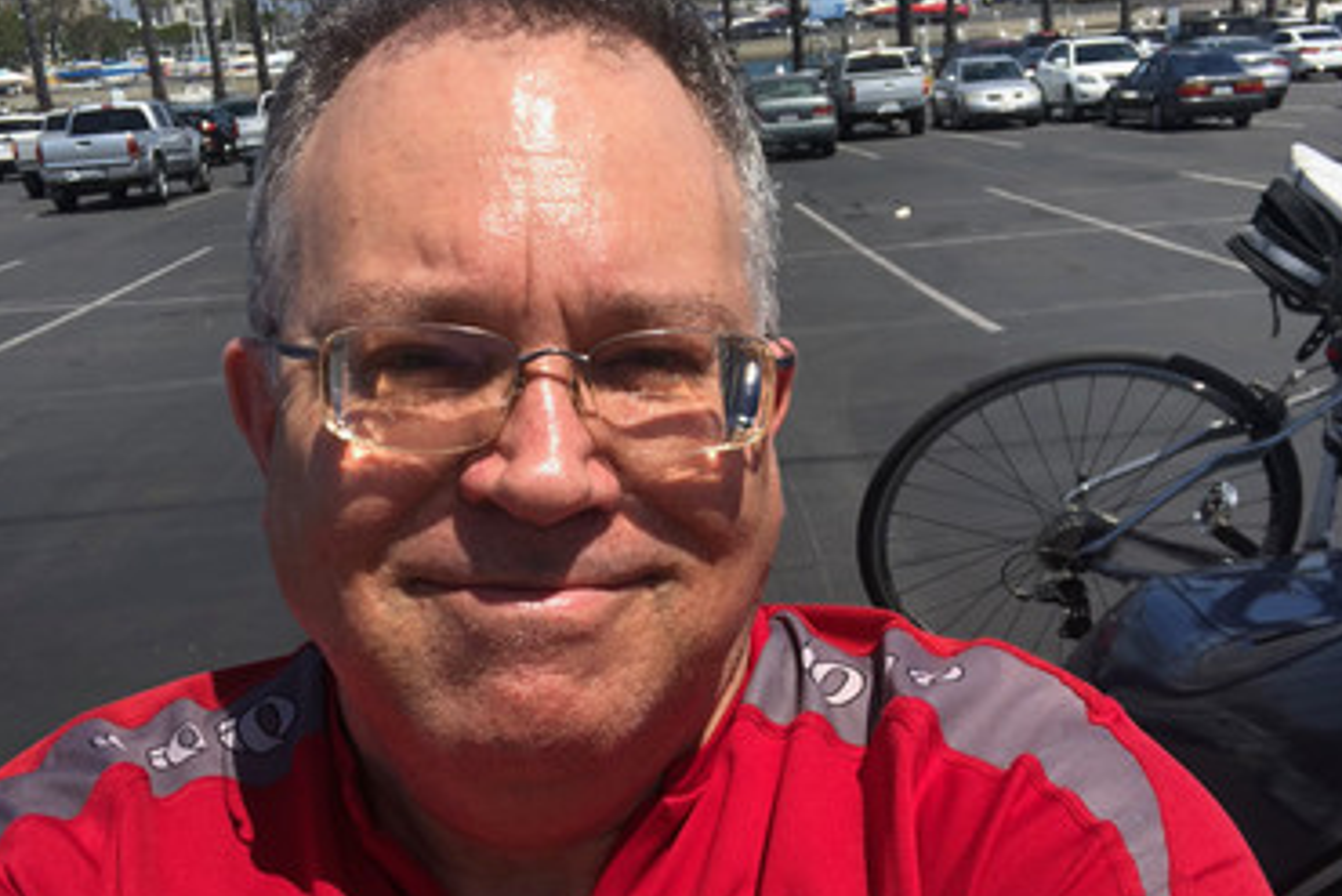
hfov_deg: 43.6
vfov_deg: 29.6
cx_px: 667
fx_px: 1678
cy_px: 635
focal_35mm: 45
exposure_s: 1/1038
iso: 20
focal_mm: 2.87
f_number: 2.2
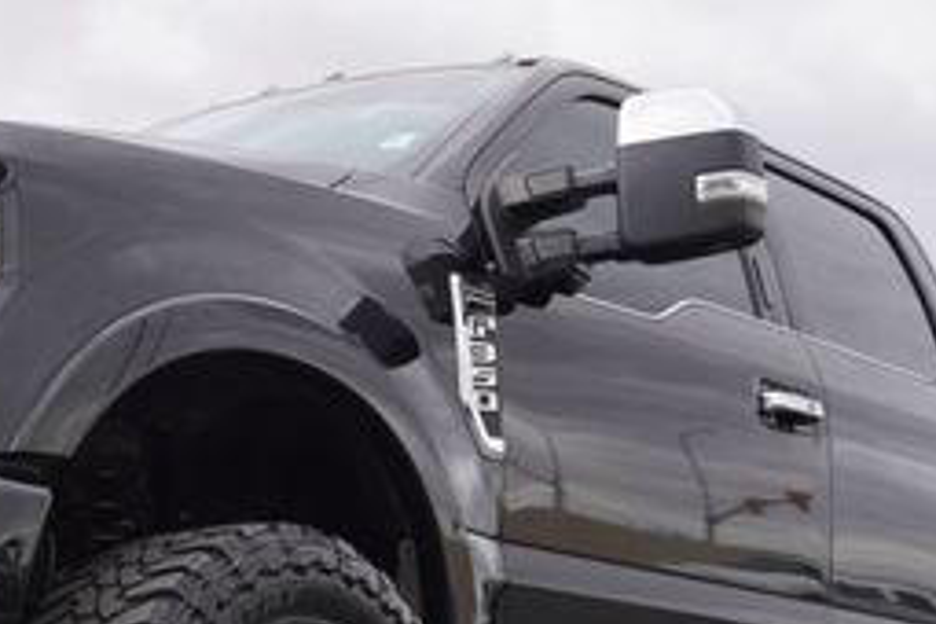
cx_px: 239
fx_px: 2548
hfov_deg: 20.7
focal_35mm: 98
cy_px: 488
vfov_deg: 13.9
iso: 100
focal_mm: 26
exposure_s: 1/60
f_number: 4.5
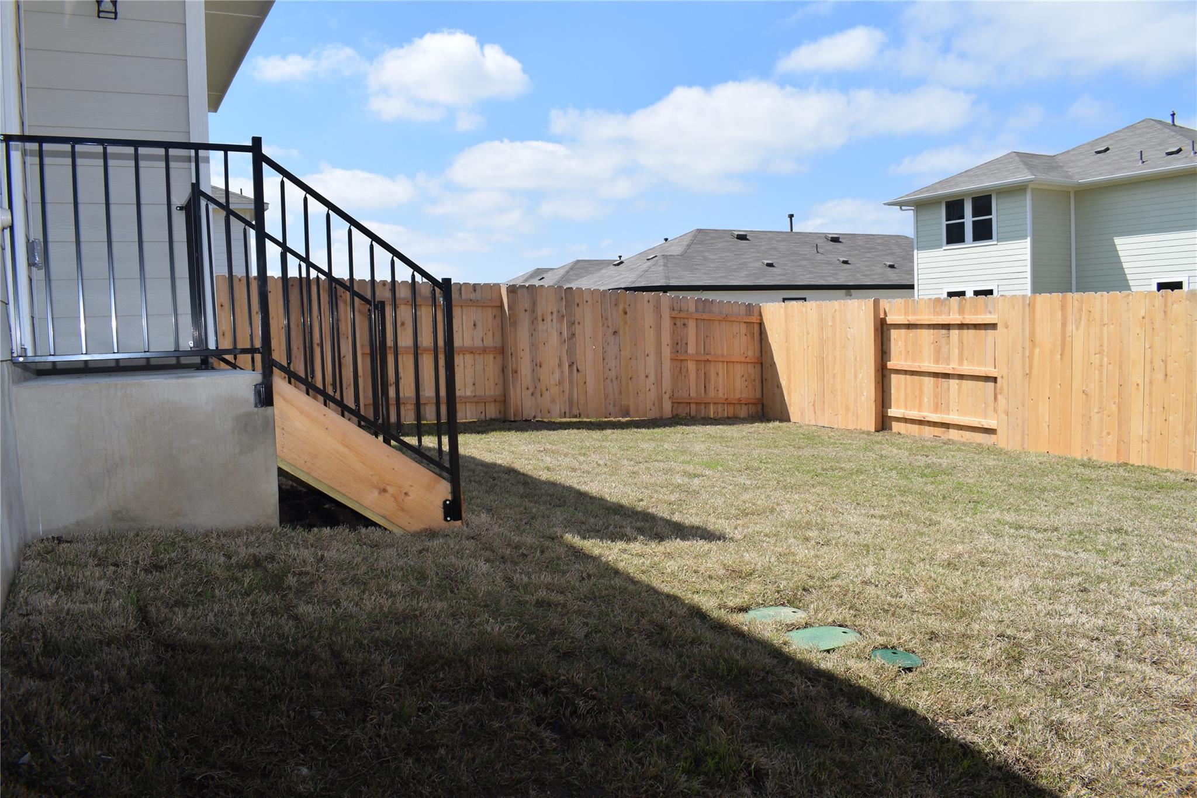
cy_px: 399
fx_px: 898
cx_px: 598
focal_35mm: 27
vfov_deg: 47.9
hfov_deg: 67.4
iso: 200
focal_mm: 18
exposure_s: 1/400
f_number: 10
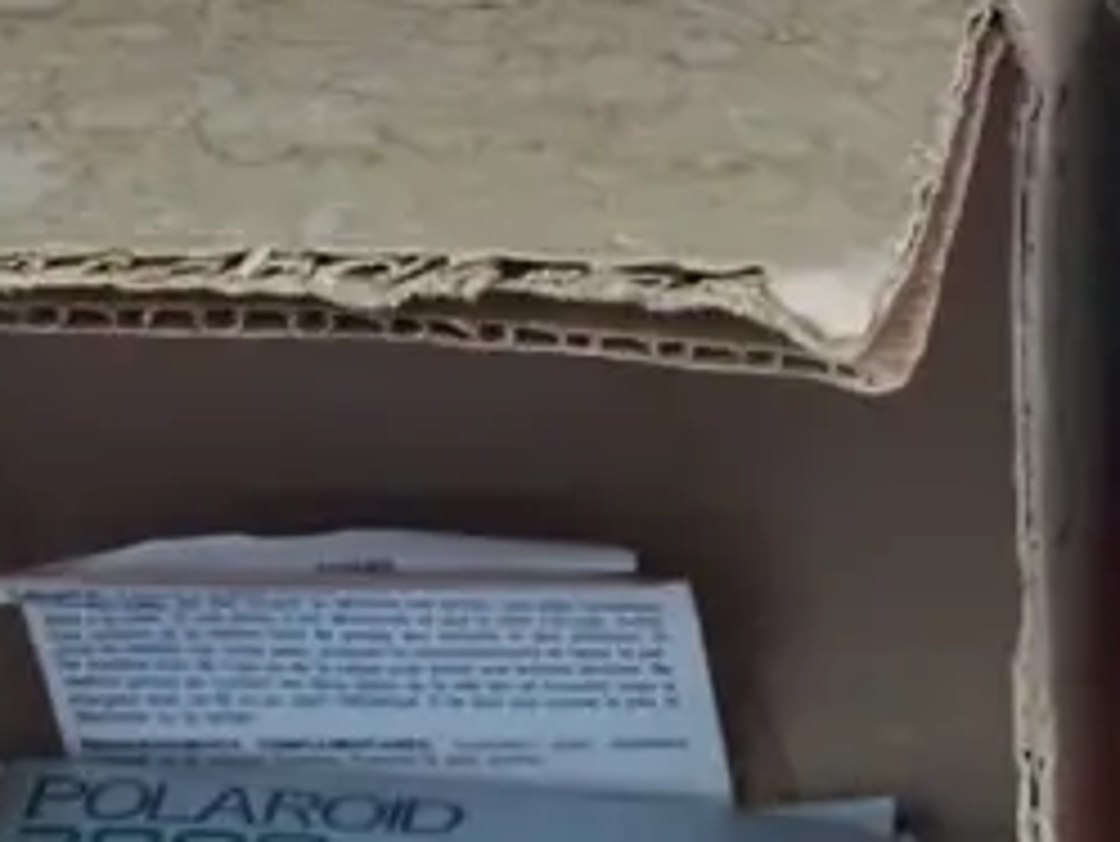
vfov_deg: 8.2
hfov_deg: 10.5
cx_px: 1682
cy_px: 572
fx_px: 5859
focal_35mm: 181
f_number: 5.6
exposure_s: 1/40
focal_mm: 22
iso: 3200
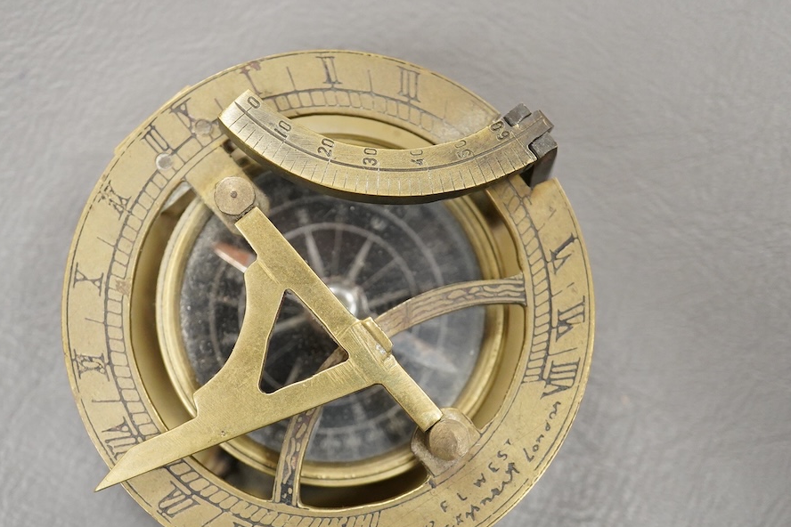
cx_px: 340
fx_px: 1252
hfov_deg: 35.0
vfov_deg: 23.7
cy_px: 316
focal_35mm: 57
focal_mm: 30
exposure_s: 1/200
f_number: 3.5
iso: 2500
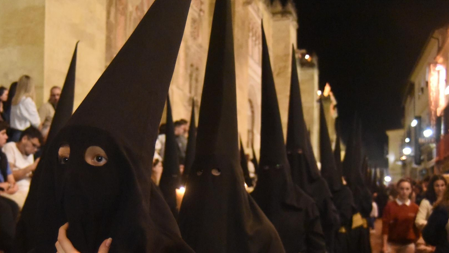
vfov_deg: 23.8
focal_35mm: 49
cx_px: 201
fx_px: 583
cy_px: 223
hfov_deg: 42.0
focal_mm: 29
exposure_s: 1/200
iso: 12800
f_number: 4.5
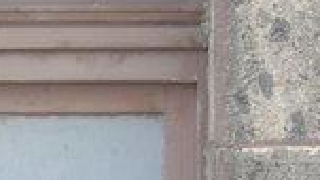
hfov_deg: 5.8
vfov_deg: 3.3
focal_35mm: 372
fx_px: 3157
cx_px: -79
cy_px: 267
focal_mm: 24
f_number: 3.6
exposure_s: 1/51
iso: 50
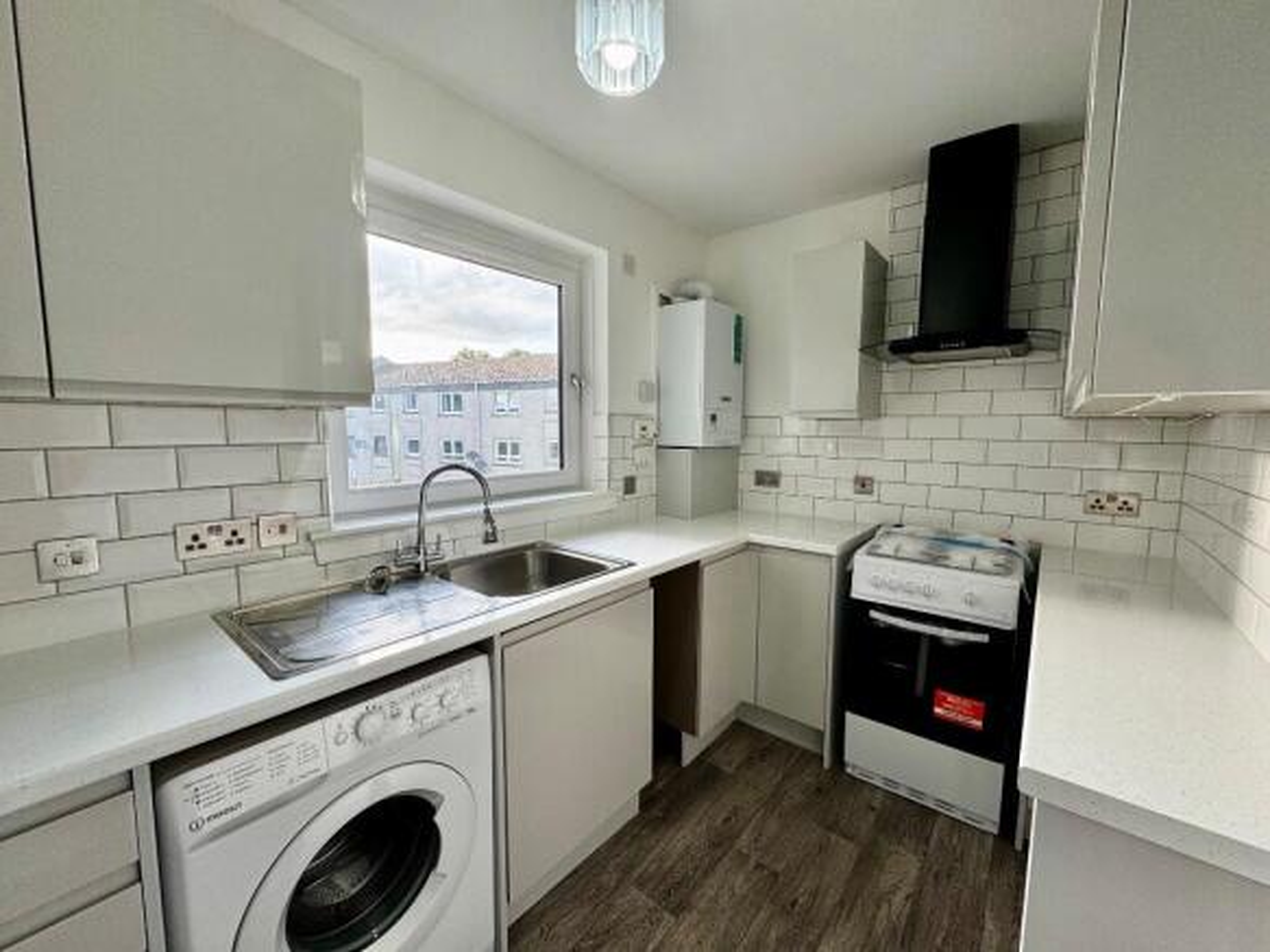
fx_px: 514
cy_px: 476
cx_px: 635
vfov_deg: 85.7
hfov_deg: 102.1
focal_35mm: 14
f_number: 2.2
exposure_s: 1/99
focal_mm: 2.22
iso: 64
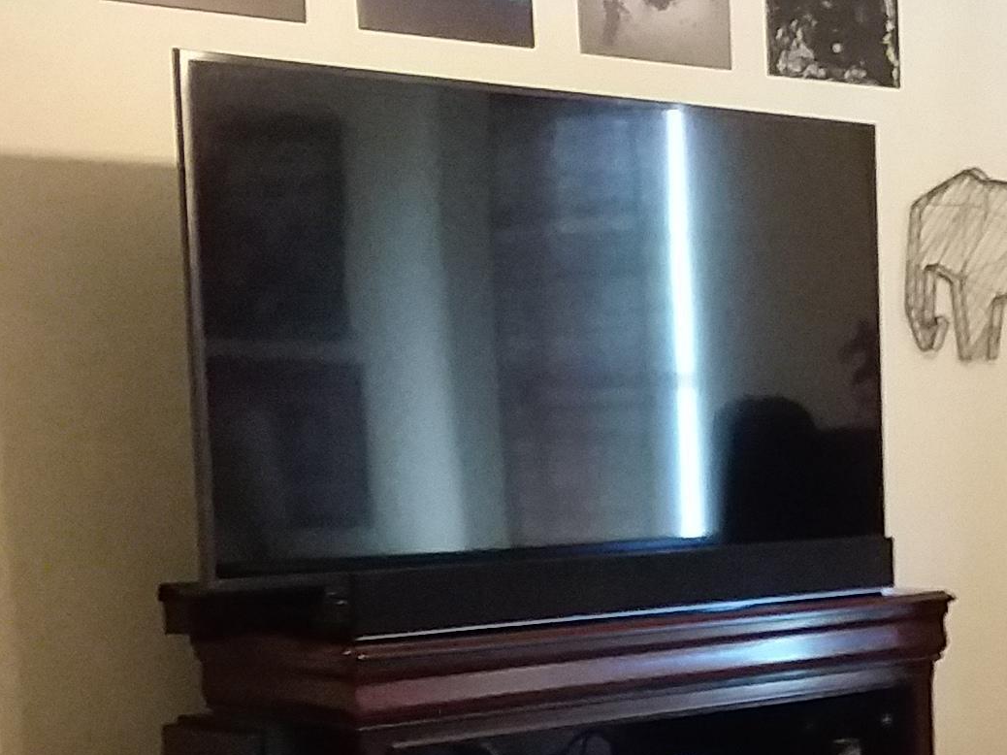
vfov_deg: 20.1
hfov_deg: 26.1
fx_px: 2094
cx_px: 922
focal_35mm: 72
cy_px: 673
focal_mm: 2.47
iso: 320
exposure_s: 1/17
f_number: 1.9
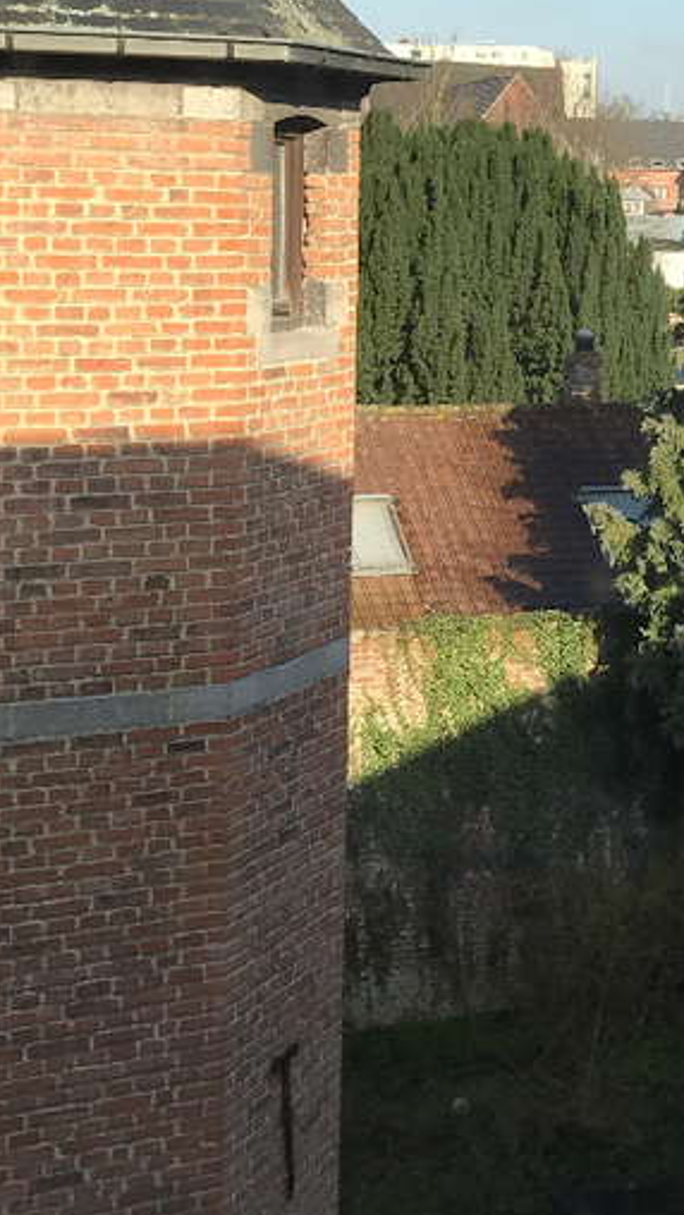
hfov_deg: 15.8
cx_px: 916
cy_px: 299
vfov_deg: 28.9
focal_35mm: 72
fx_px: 2320
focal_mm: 3.99
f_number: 1.8
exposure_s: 1/1389
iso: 20
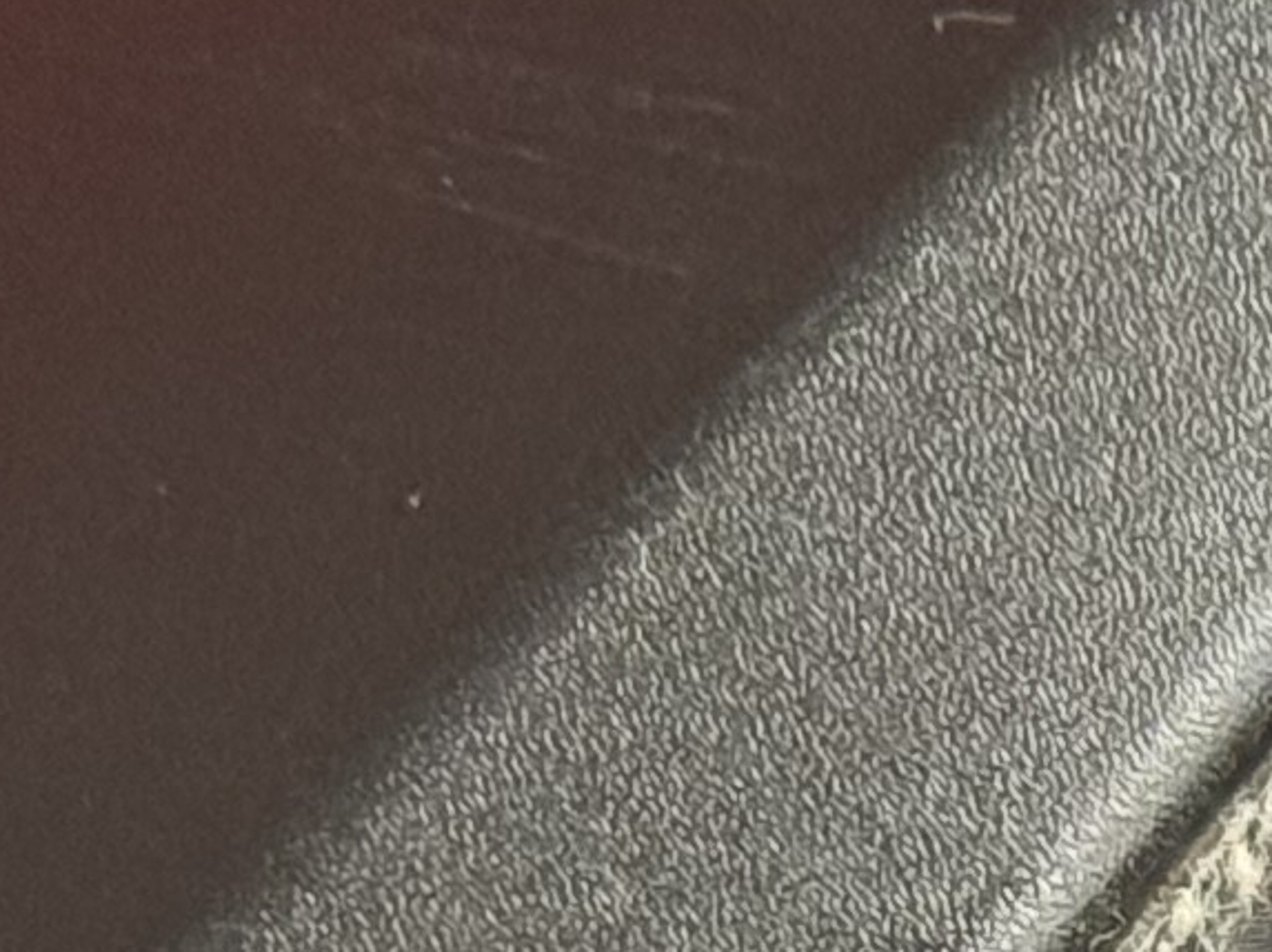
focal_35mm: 338
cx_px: 2211
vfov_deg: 4.4
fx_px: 12412
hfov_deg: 5.8
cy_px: 1655
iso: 160
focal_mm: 6.86
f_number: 1.78
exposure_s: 1/50
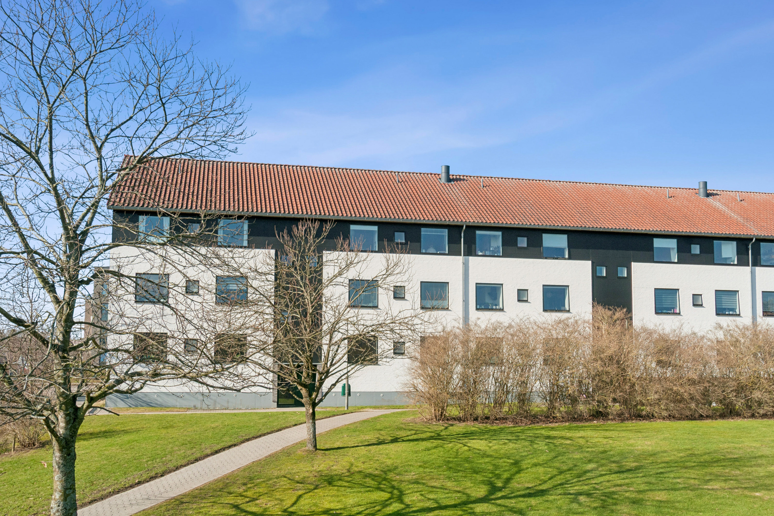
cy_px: 258
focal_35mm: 36
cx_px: 387
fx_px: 774
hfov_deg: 53.1
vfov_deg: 36.9
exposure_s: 1/500
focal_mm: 24
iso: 200
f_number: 10
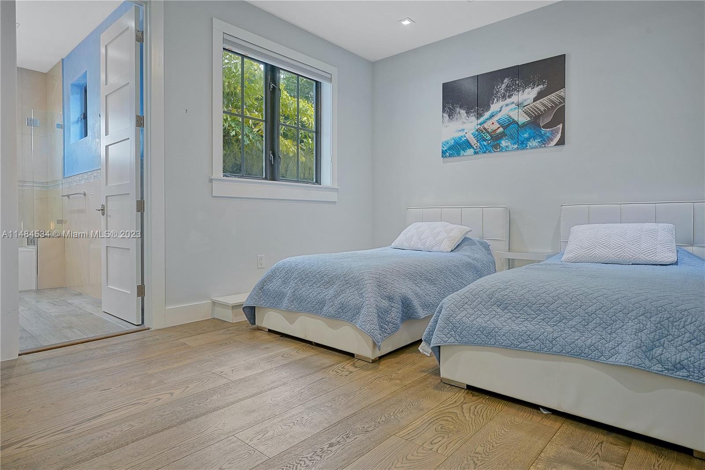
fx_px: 392
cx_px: 352
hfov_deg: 84.0
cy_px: 235
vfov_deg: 61.9
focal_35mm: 20
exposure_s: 1/10
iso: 320
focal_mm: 20
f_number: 8
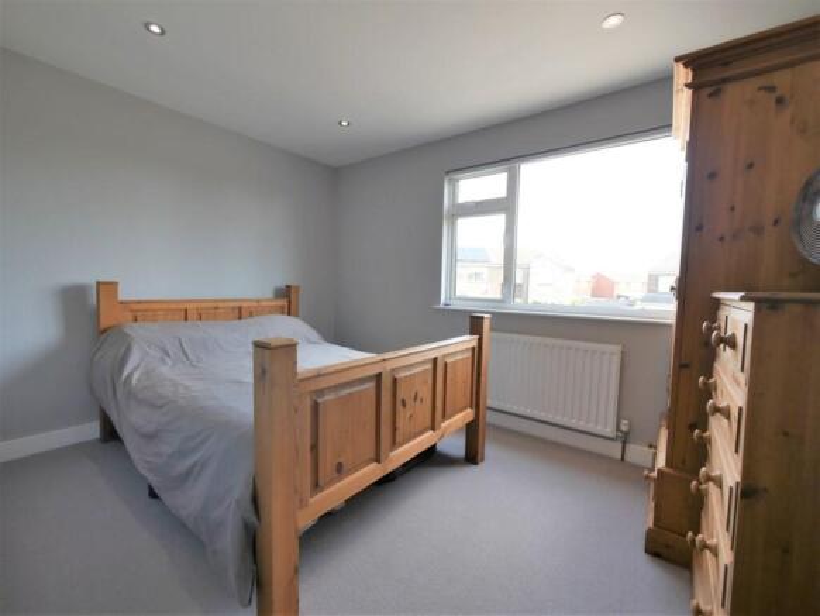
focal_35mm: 14
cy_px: 308
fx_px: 332
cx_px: 410
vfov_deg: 85.7
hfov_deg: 102.0
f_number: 4
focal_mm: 7
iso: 200
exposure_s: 1/125
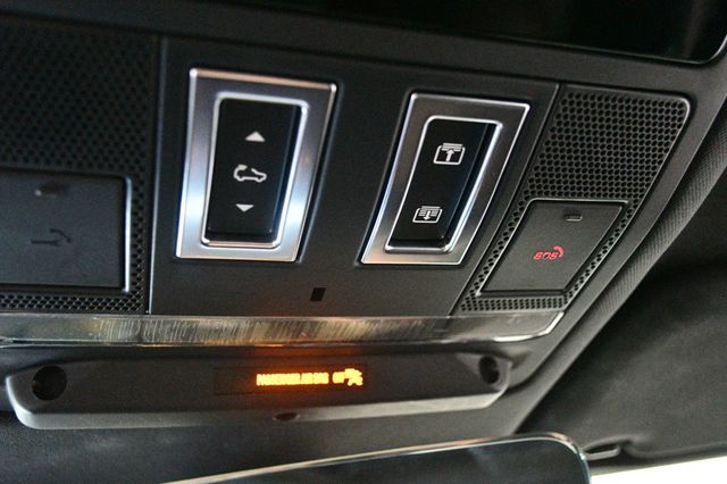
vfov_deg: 39.9
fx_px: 666
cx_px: 364
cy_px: 242
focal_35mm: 33
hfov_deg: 57.2
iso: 12800
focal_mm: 22
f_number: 4
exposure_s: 1/60
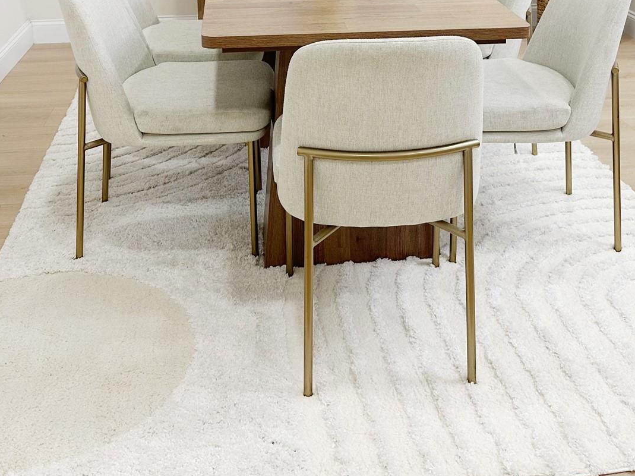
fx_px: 844
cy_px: 31
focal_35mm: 46
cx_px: 331
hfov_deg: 41.2
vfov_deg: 29.9
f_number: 1.78
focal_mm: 6.86
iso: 125
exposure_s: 1/120
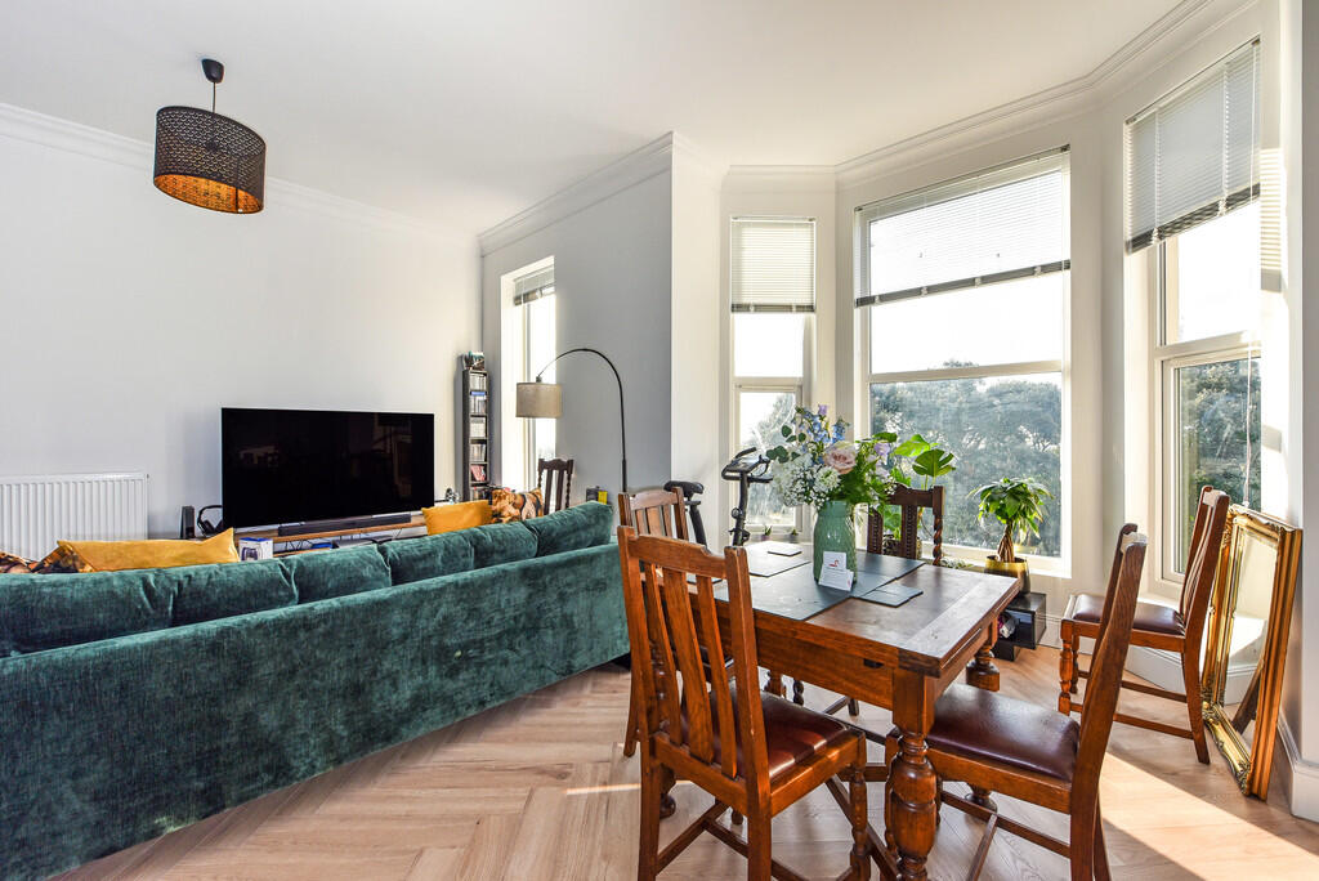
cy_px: 440
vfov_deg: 81.3
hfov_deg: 104.2
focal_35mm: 14
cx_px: 660
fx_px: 513
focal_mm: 14
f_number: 7.1
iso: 400
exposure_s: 1/200
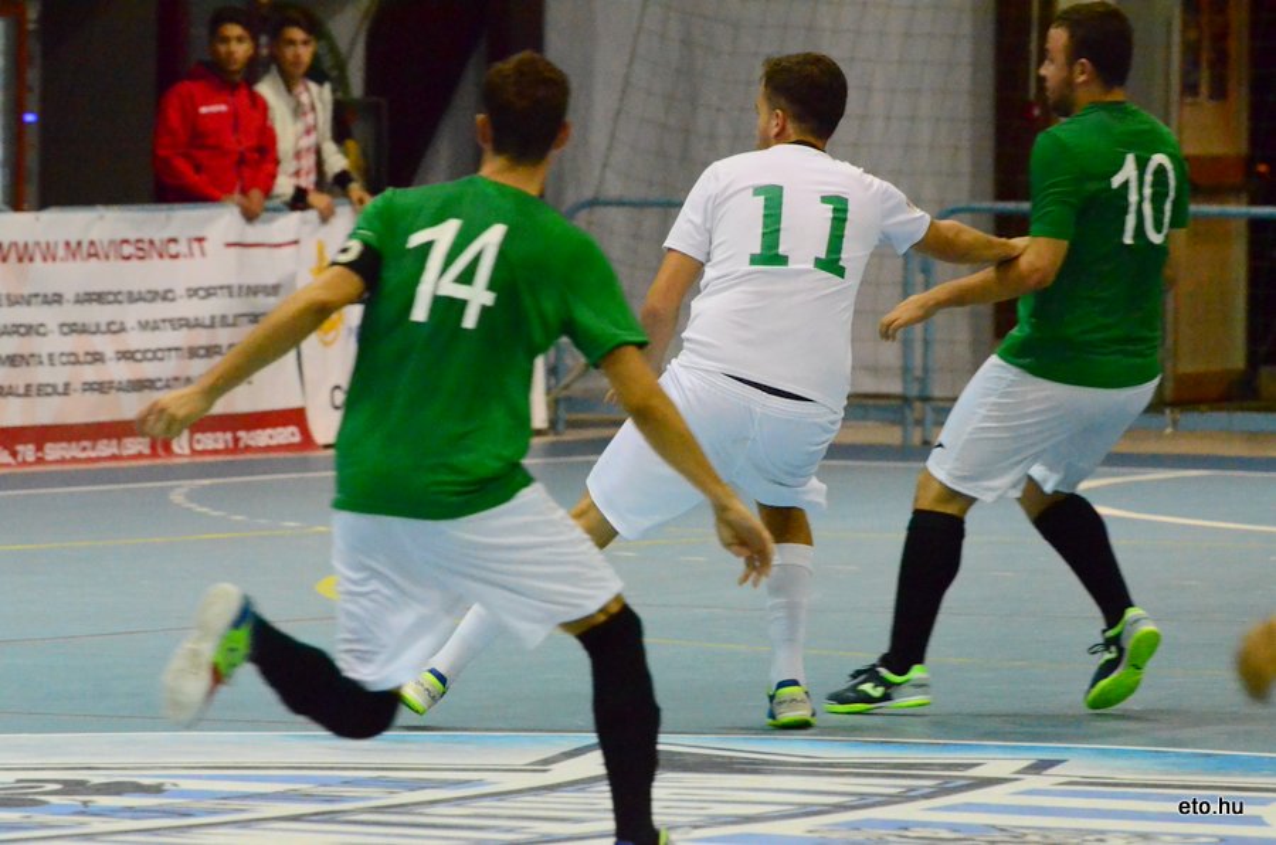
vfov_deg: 4.1
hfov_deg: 6.3
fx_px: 11672
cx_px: 638
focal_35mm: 330
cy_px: 422
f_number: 7.1
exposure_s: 1/320
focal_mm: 220
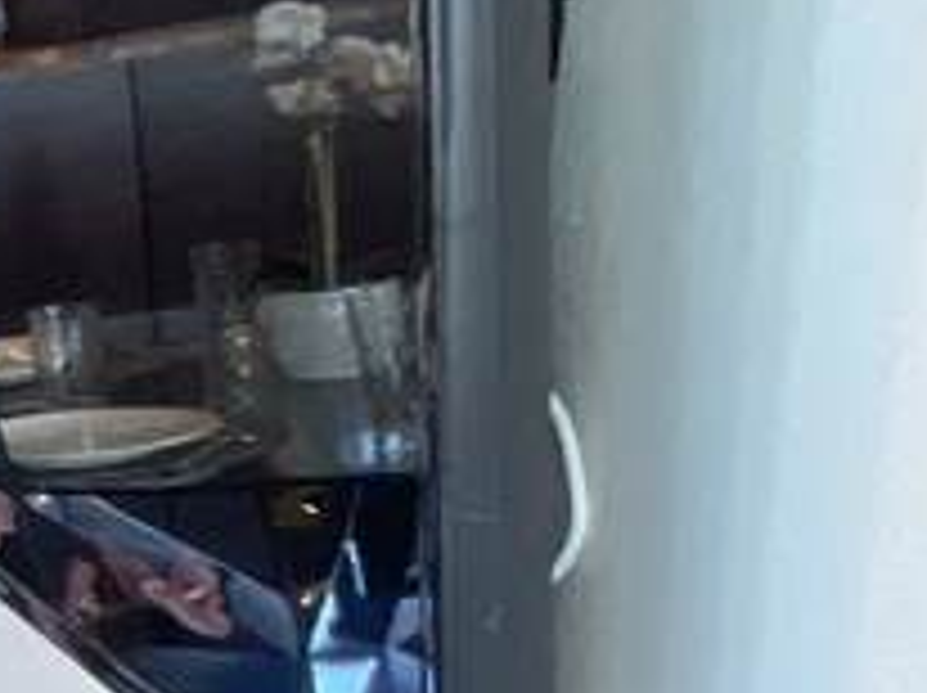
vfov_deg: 16.9
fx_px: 2327
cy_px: 382
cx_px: -1791
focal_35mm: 87
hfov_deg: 11.8
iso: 320
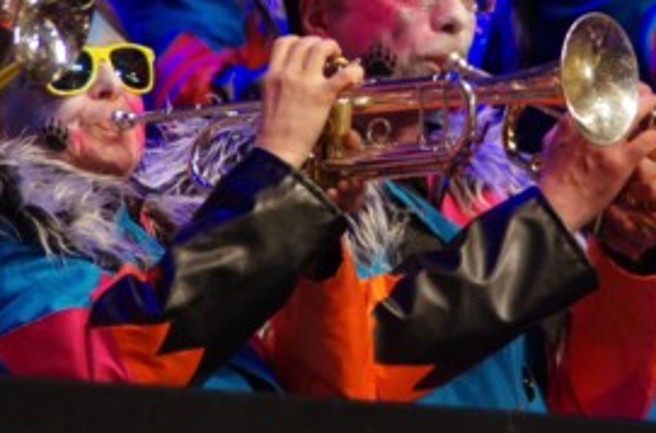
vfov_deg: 2.5
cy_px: 45
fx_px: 10066
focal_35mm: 554
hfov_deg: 3.7
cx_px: 424
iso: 3200
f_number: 6.3
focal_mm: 200
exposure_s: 1/50
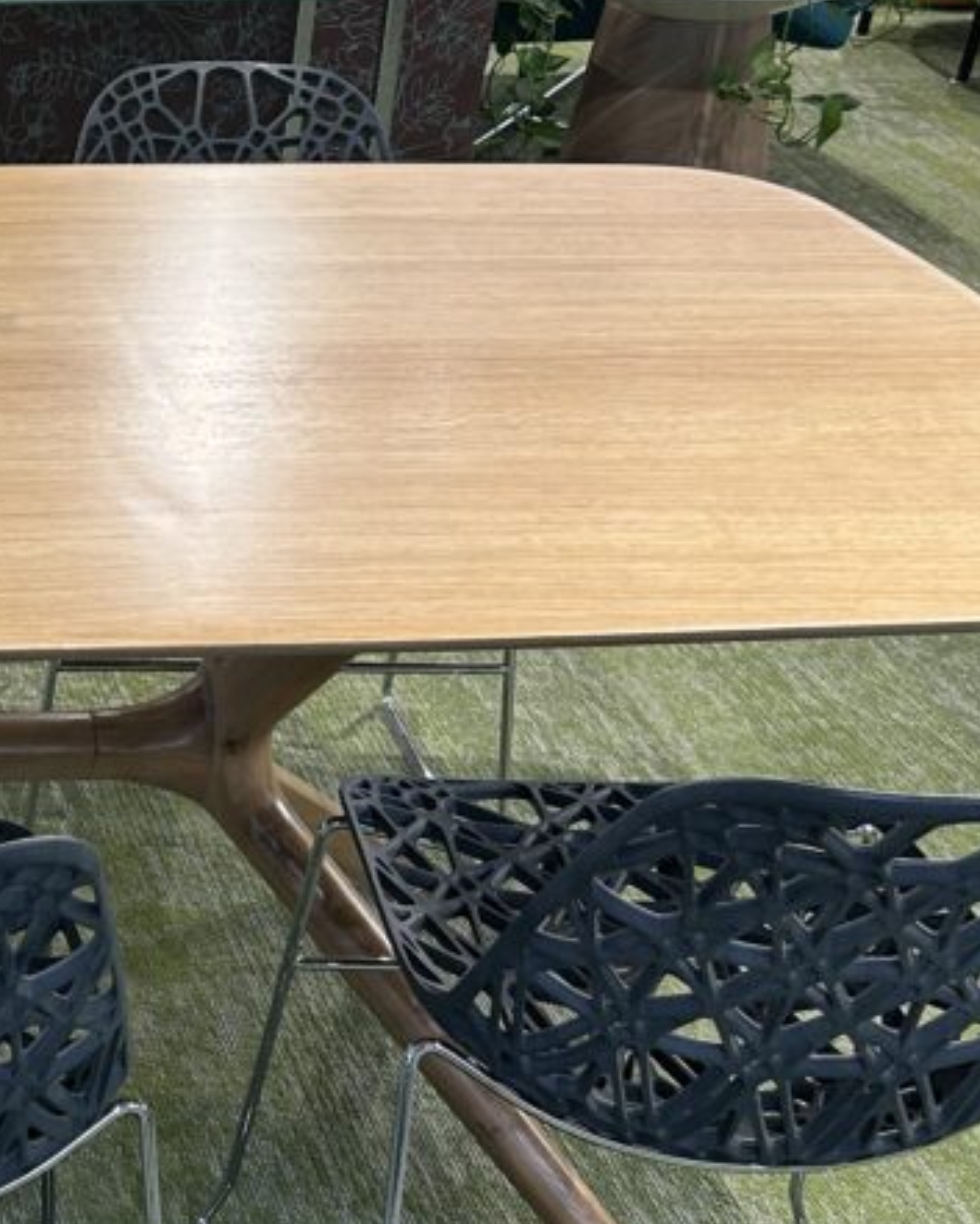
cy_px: 416
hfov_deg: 20.0
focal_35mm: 69
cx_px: -350
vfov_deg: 27.4
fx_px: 2501
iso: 100
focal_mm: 5.7
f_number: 1.5
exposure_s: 1/60
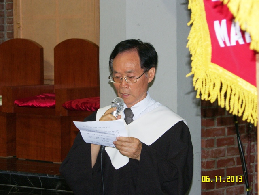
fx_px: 1010
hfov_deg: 14.6
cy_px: 98
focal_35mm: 135
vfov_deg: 11.0
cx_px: 130
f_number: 3.5
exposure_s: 1/100
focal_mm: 34.8
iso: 100
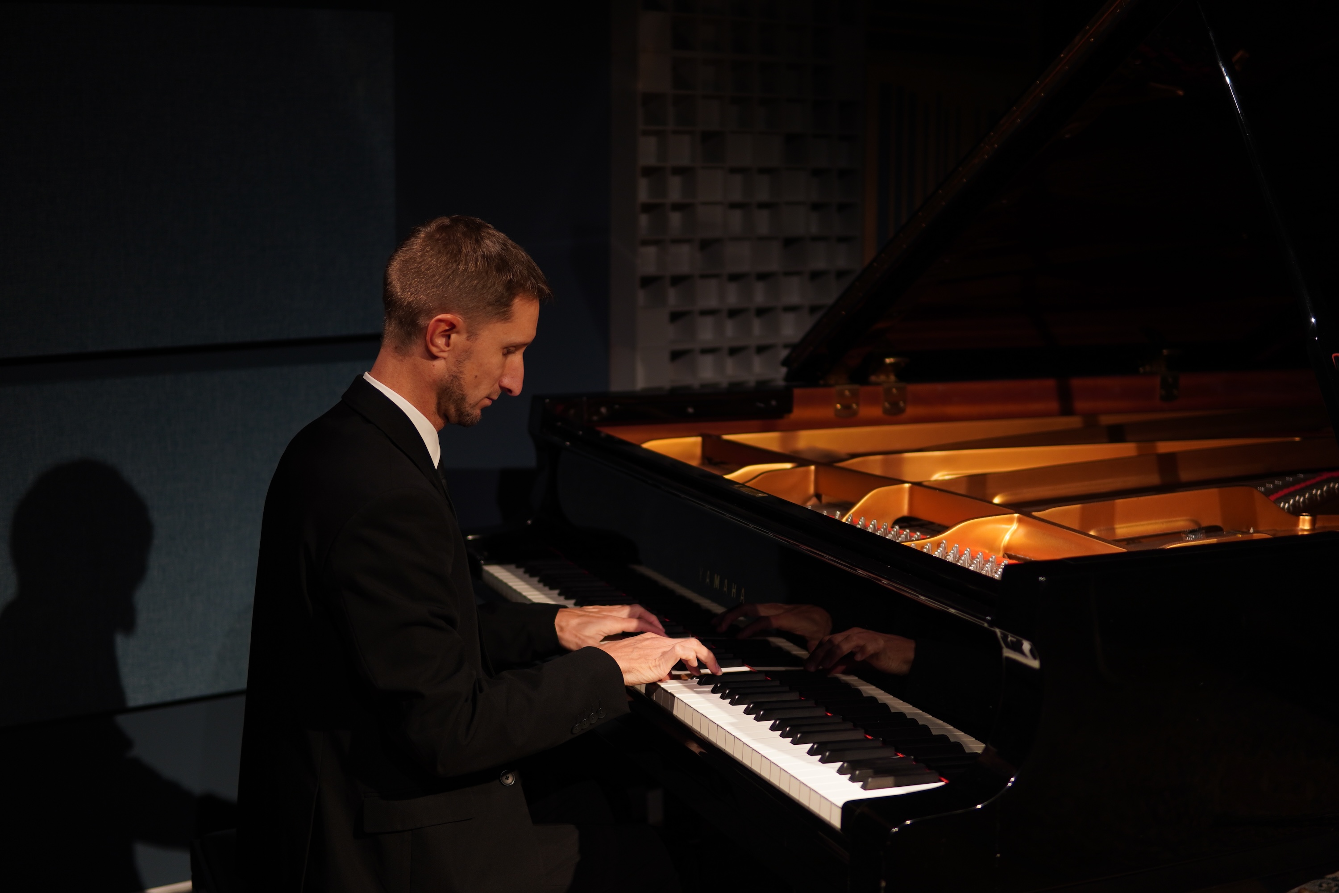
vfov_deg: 29.9
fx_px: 1674
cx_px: 670
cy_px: 446
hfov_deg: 43.6
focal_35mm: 45
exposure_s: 1/100
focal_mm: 30
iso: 160
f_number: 1.4
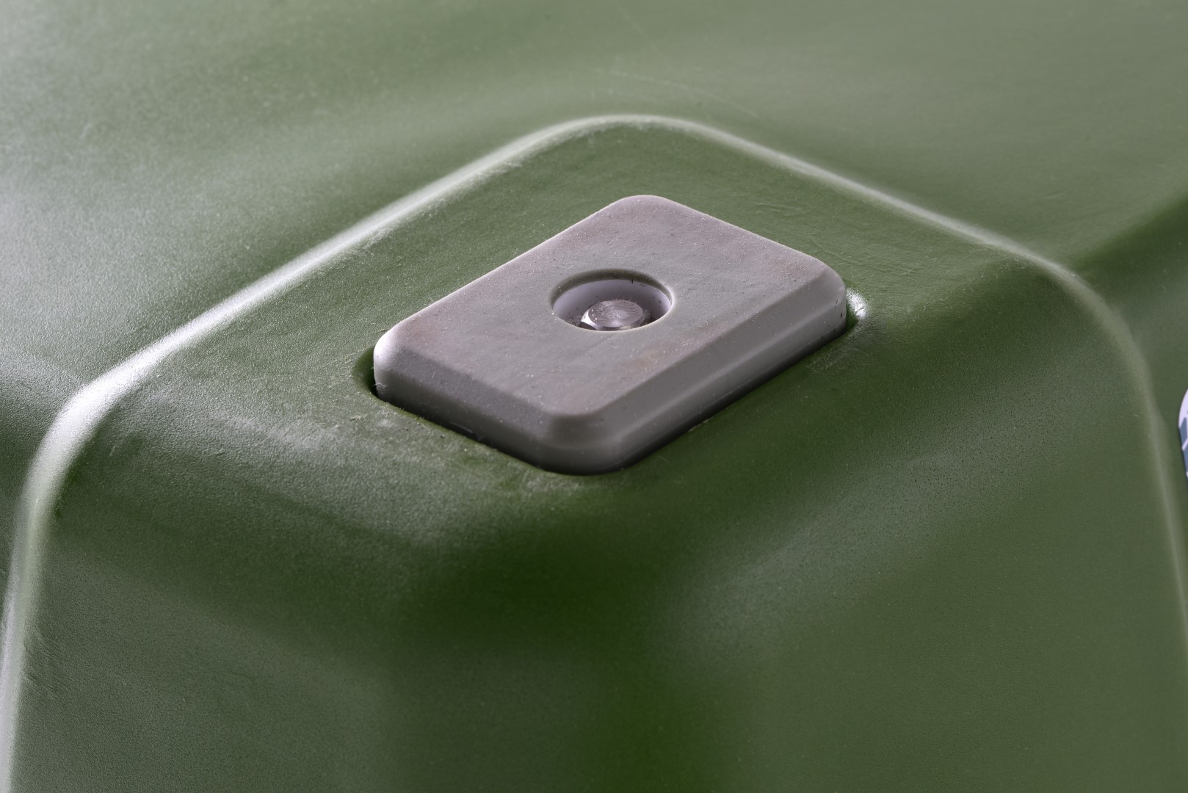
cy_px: 396
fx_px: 3466
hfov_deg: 19.4
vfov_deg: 13.1
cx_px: 594
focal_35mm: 105
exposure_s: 1/25
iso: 100
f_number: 14
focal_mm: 105
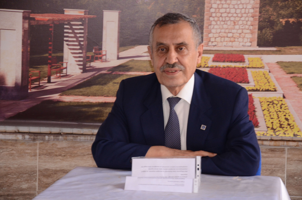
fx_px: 1067
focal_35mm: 128
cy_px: 100
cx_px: 151
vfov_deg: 10.7
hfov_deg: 16.1
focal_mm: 85
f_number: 5.6
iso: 1000
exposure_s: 1/60
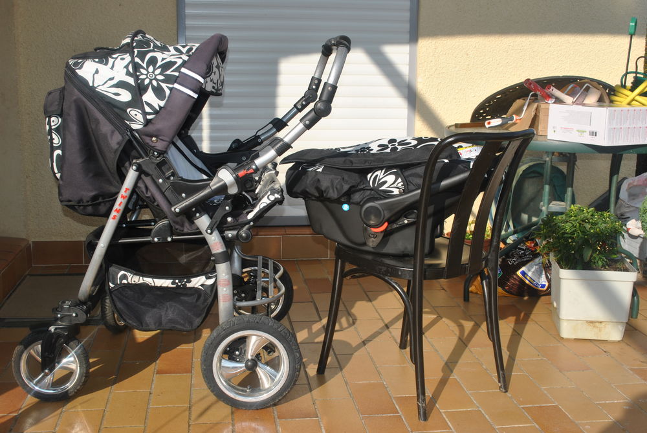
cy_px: 216
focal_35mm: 44
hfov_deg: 44.9
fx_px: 783
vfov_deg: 30.9
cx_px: 324
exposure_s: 1/200
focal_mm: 29
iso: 100
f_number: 8
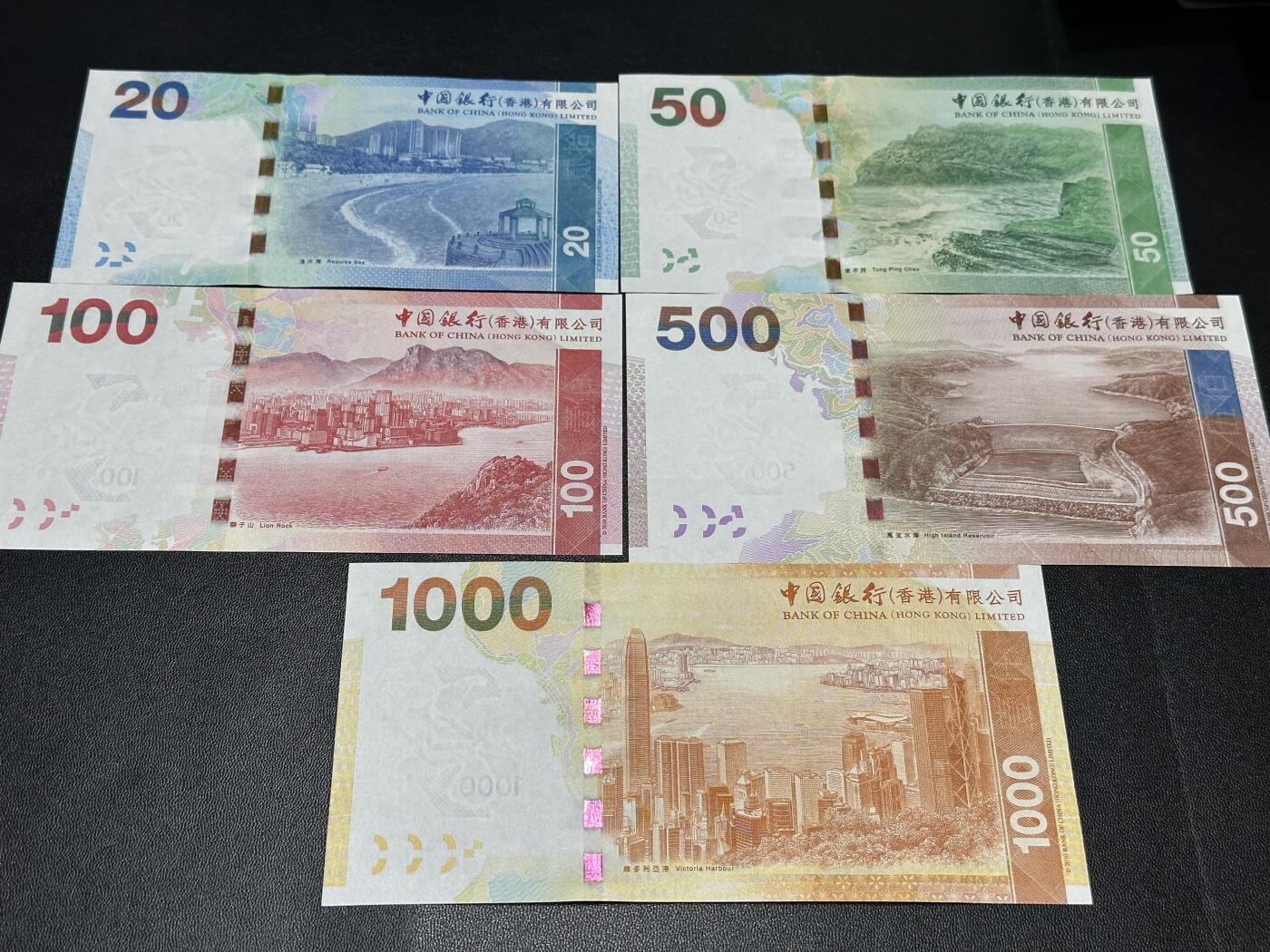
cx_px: 635
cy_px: 476
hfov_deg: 39.7
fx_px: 1761
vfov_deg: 30.3
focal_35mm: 48
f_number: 1.78
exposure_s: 1/50
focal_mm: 6.86
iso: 64
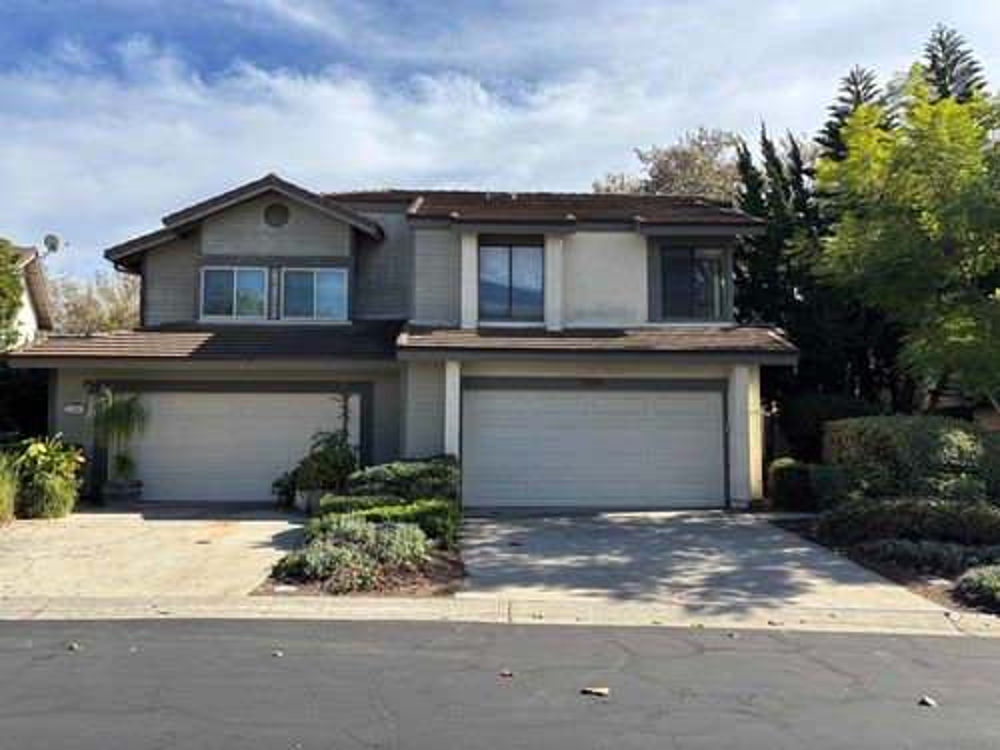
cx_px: 500
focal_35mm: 26
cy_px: 375
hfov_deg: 67.3
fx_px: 751
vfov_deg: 53.1
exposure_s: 1/2242
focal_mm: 5.96
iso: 50
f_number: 1.6
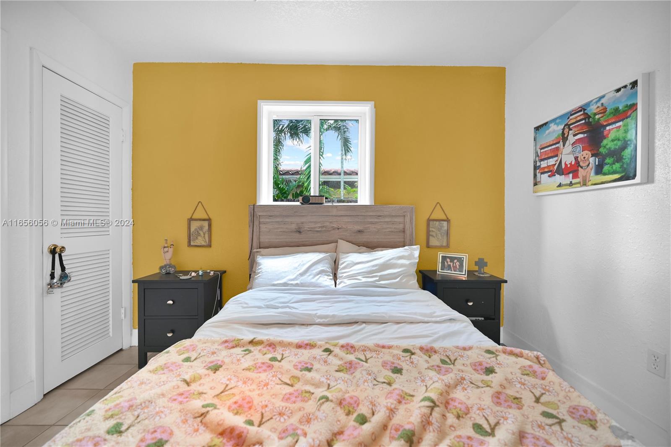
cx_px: 336
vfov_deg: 81.2
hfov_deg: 104.2
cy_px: 224
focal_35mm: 14
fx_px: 261
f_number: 4
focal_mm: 14
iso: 125
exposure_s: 1/15
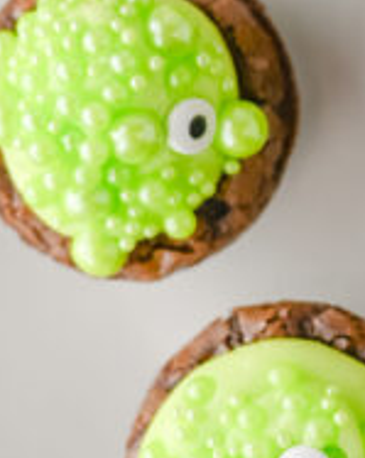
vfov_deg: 7.5
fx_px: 3479
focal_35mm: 257
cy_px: -22
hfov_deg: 5.9
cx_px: 675
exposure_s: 1/160
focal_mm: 50
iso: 140
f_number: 3.5
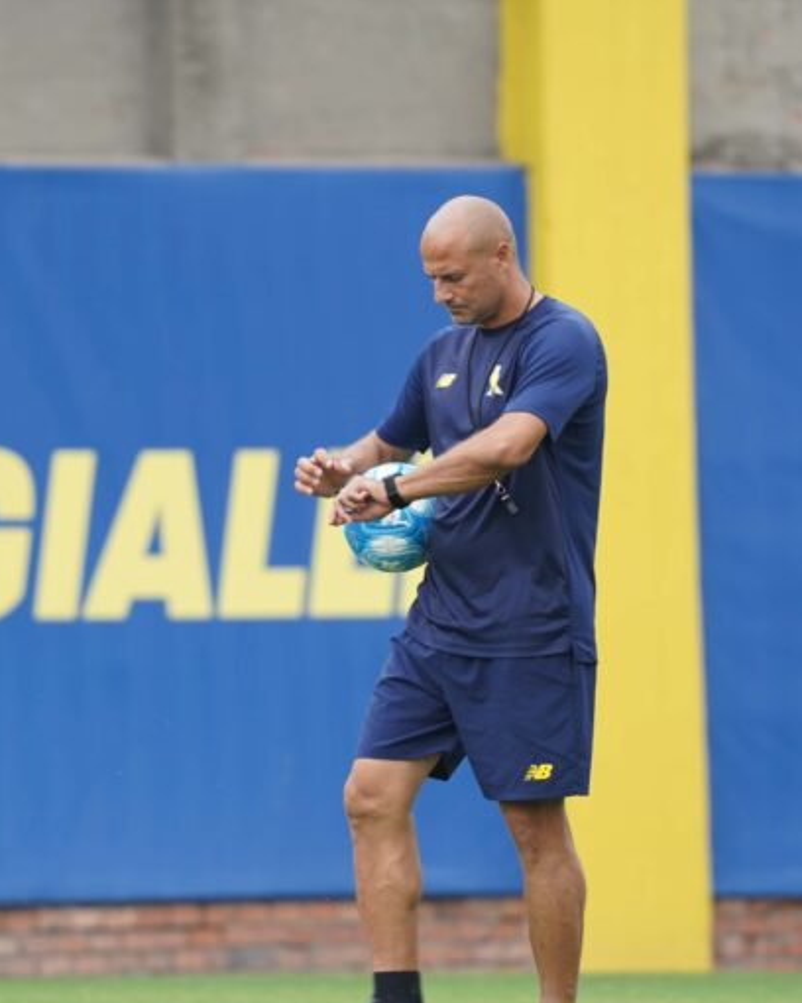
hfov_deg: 1.8
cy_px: 502
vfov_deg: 2.3
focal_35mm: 848
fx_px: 25160
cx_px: 311
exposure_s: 1/200
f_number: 7.1
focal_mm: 600
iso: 400
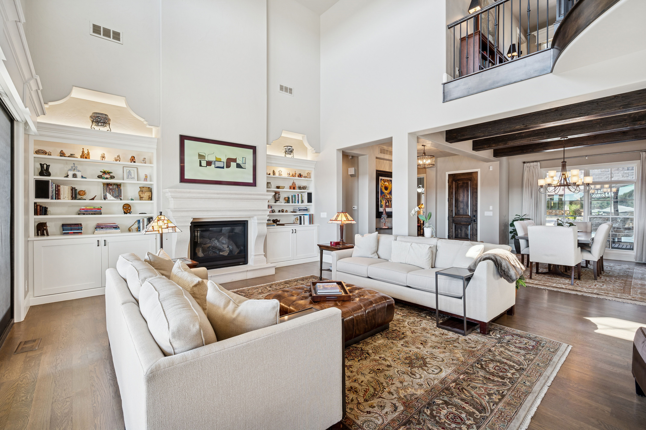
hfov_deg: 96.8
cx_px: 323
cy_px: 215
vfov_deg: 73.7
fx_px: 287
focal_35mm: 16
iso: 400
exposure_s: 1/25
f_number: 9
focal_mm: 16
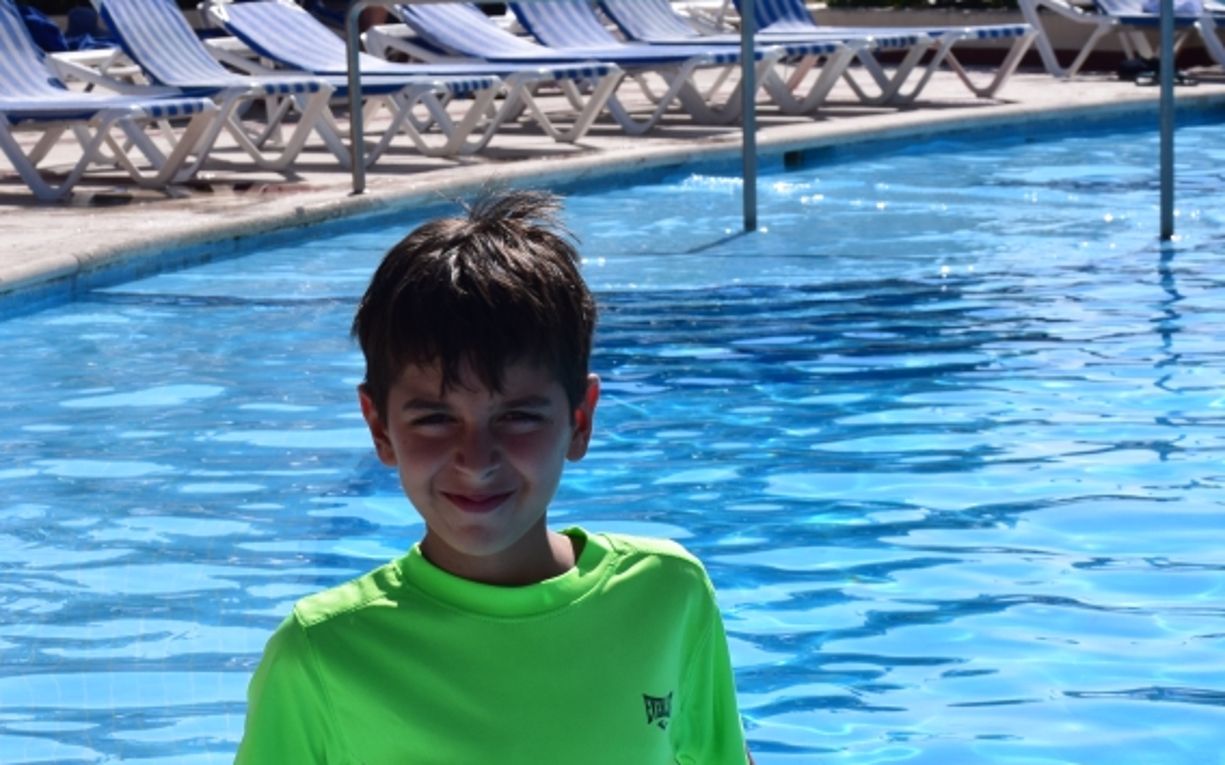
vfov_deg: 8.6
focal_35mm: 152
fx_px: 5070
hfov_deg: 13.8
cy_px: 558
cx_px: 462
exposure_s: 1/500
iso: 220
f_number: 11
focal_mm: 55
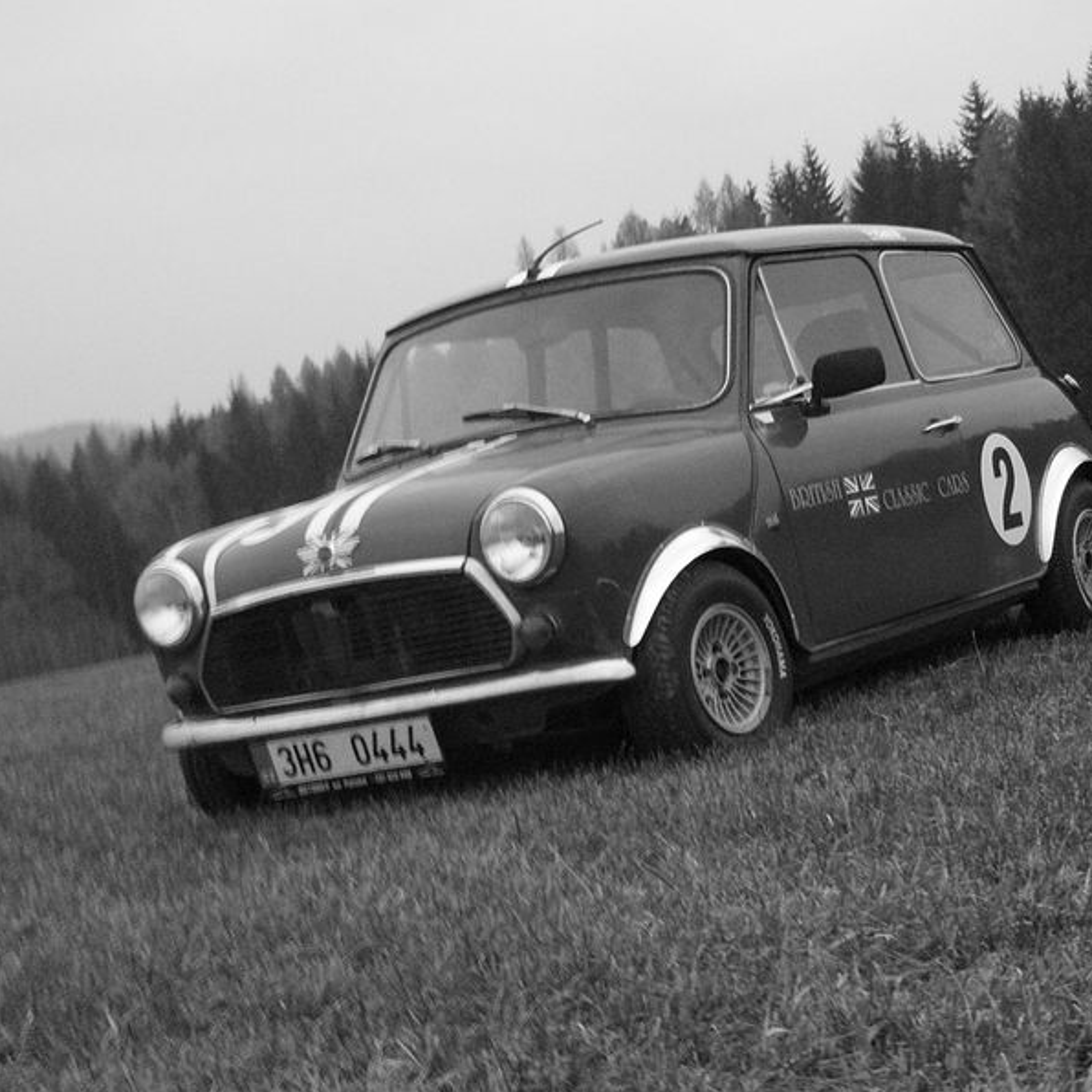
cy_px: 548
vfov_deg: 20.9
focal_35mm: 83
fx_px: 2962
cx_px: 724
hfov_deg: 20.8
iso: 400
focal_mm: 9.6
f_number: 2.8
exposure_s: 1/5
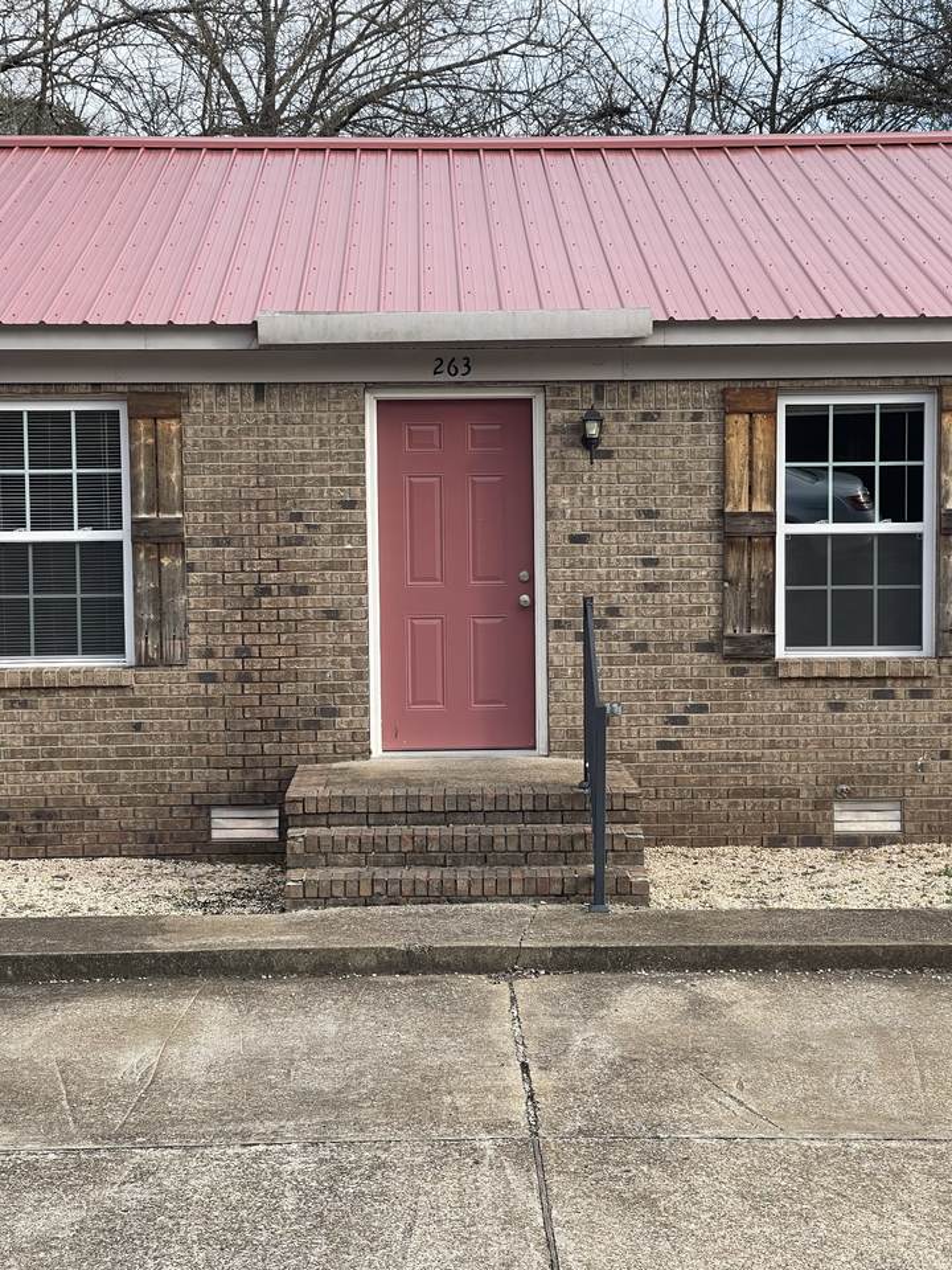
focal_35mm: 64
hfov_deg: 22.9
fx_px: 2347
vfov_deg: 30.3
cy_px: 635
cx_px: 476
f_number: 2.2
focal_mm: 7.5
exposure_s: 1/371
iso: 20
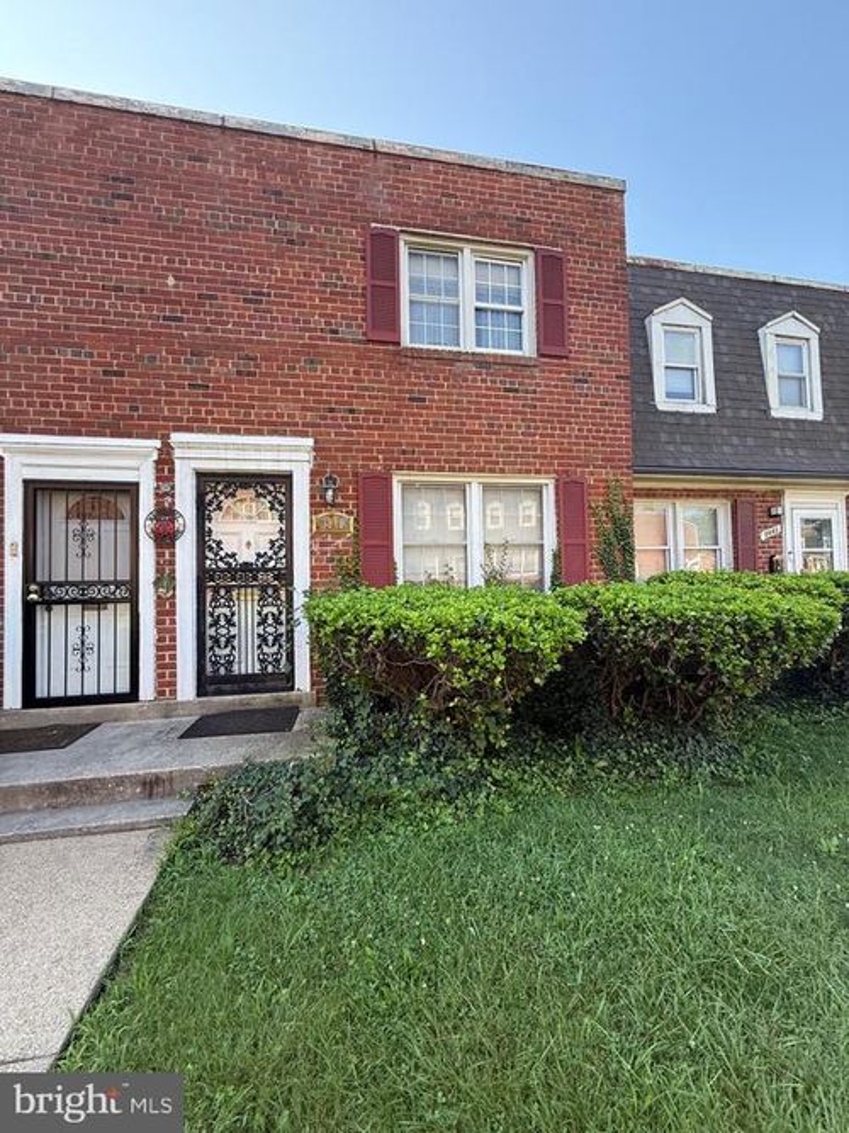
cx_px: 424
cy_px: 566
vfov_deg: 102.1
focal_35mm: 14
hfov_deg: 85.7
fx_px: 458
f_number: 2.2
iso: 50
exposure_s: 1/168
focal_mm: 2.22
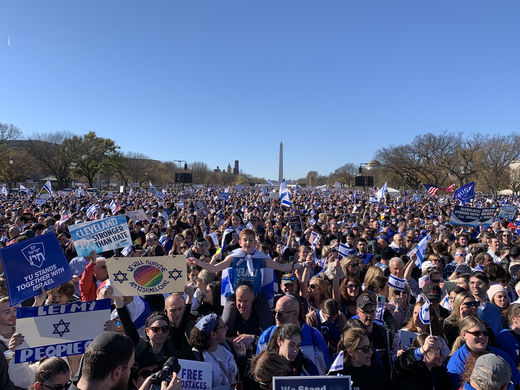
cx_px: 260
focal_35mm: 26
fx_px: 391
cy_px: 195
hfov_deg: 67.3
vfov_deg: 53.1
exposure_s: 1/1718
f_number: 1.8
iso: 25
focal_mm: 4.25
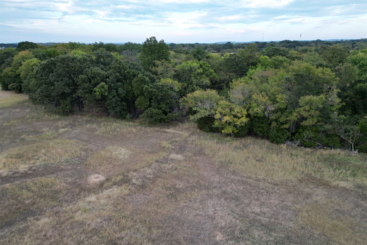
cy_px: 124
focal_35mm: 25
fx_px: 255
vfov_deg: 51.3
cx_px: 184
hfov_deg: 71.5
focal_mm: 6.72
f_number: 1.7
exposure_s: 1/240
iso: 130
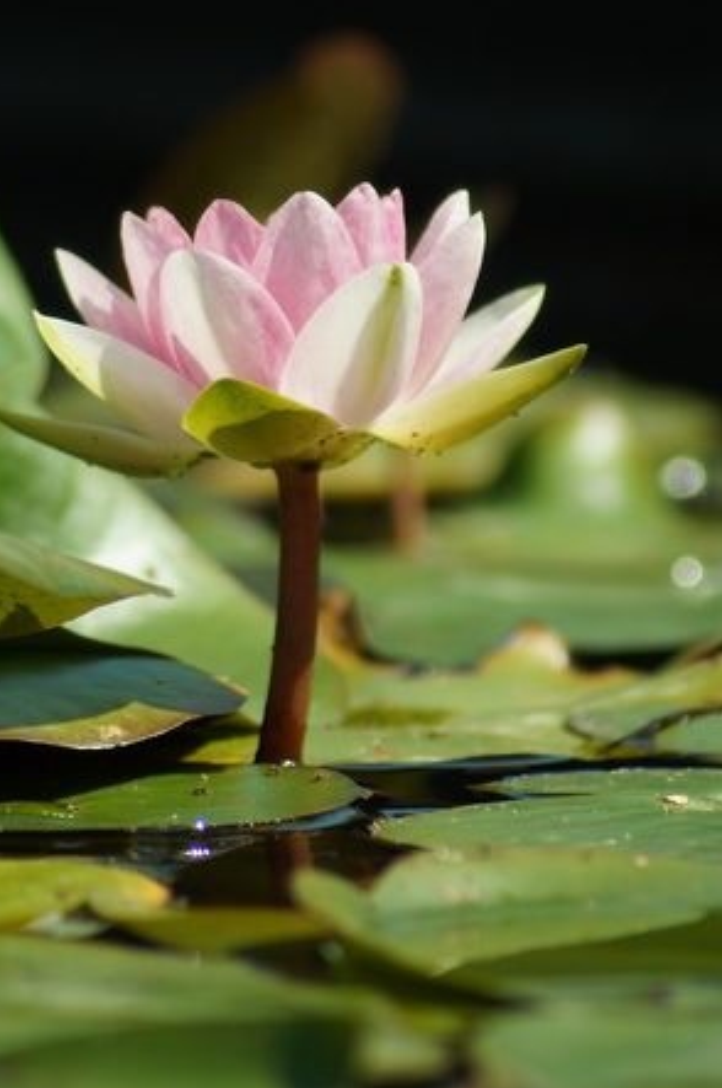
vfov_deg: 3.4
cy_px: 371
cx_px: 352
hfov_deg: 2.2
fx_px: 18407
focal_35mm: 610
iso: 160
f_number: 5.6
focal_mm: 300
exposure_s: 1/500
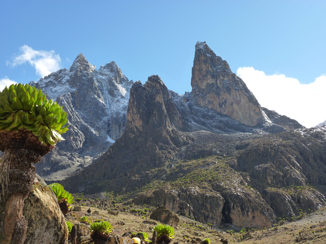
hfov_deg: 46.8
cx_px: 163
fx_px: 377
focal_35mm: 40
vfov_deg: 36.0
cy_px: 122
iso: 125
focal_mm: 7.2
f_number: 4
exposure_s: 1/250
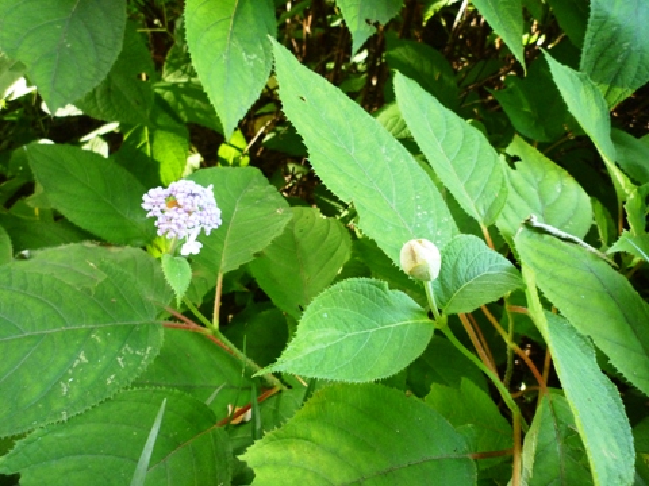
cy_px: 243
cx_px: 324
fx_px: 469
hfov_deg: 69.4
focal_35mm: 25
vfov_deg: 54.9
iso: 400
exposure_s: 1/30
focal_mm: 4.4
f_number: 2.8
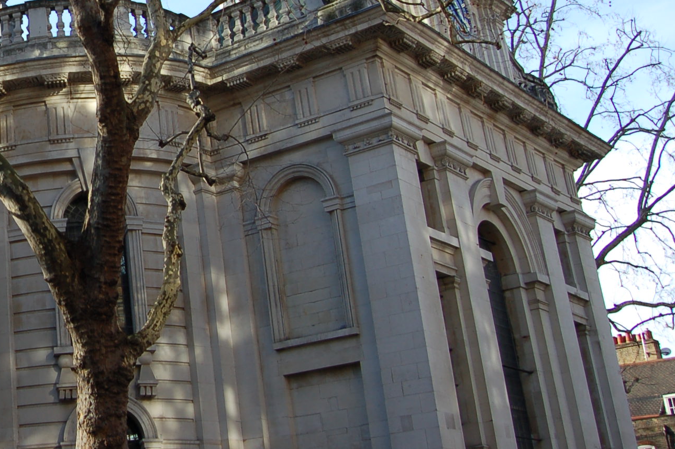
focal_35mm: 63
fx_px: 1180
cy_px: 83
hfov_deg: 28.6
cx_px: -89
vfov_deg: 21.2
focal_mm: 18
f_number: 6.3
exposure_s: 1/160
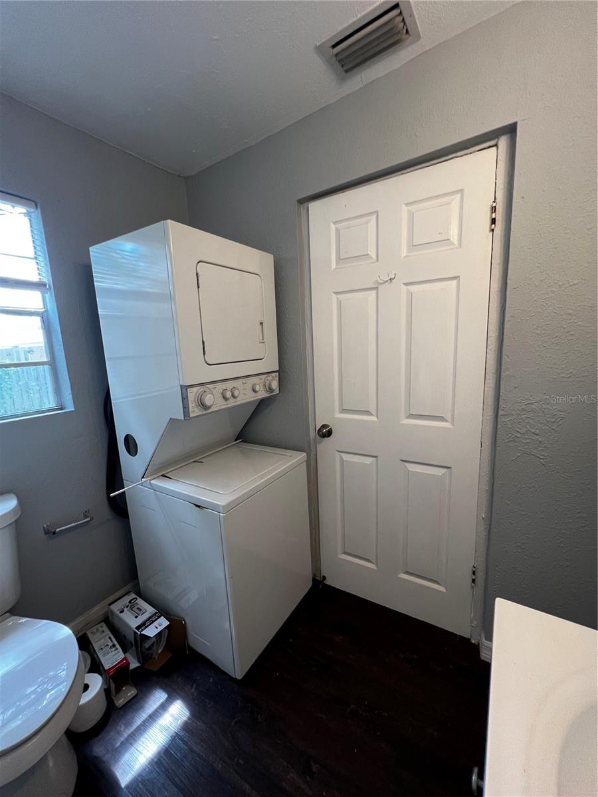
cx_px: 299
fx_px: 299
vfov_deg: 106.2
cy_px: 398
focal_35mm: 13
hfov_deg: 89.9
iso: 250
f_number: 1.8
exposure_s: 1/120
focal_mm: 1.57
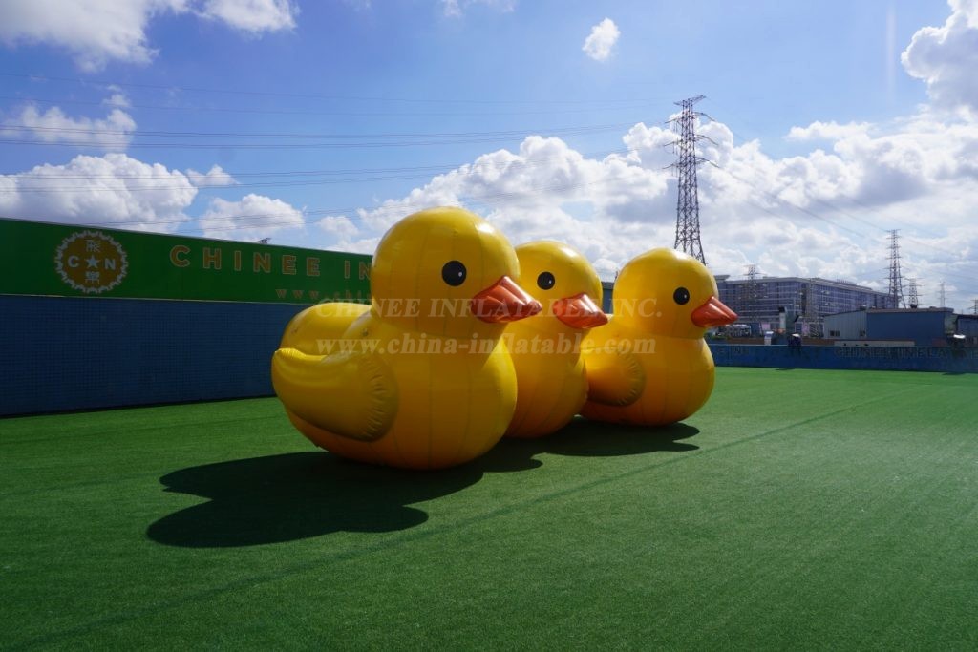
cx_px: 489
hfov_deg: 73.7
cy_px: 326
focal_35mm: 24
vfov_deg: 53.1
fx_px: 652
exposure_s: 1/320
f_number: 10
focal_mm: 16
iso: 100
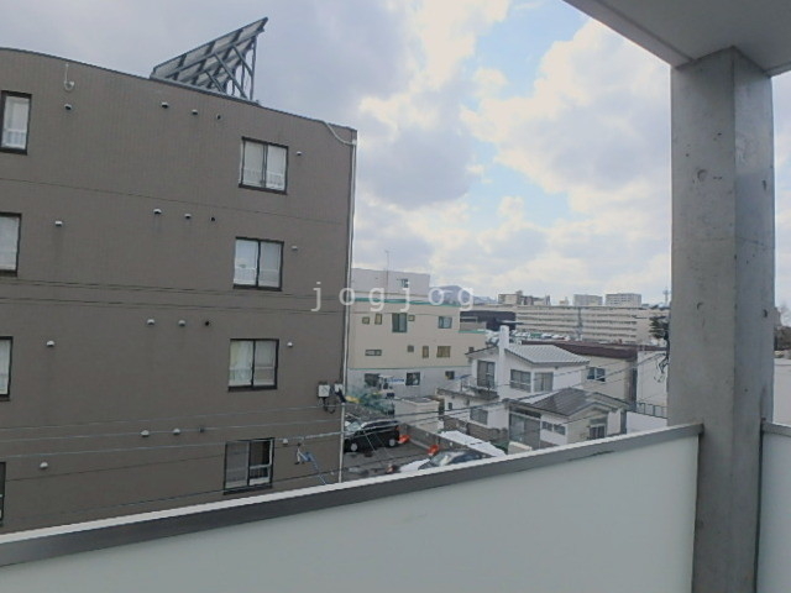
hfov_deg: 79.0
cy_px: 296
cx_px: 396
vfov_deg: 63.4
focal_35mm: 21
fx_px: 480
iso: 125
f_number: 6
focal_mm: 3.7
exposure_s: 1/400
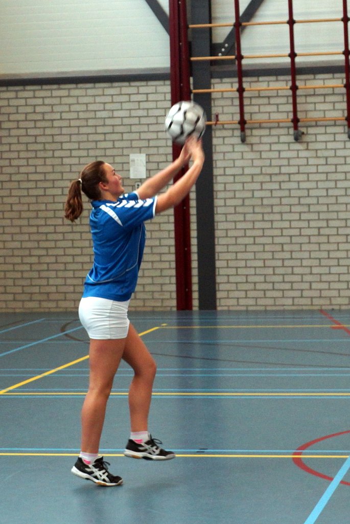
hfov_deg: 25.8
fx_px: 764
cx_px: 175
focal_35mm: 52
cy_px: 262
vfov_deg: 37.8
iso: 640
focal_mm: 35
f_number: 4
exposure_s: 1/200
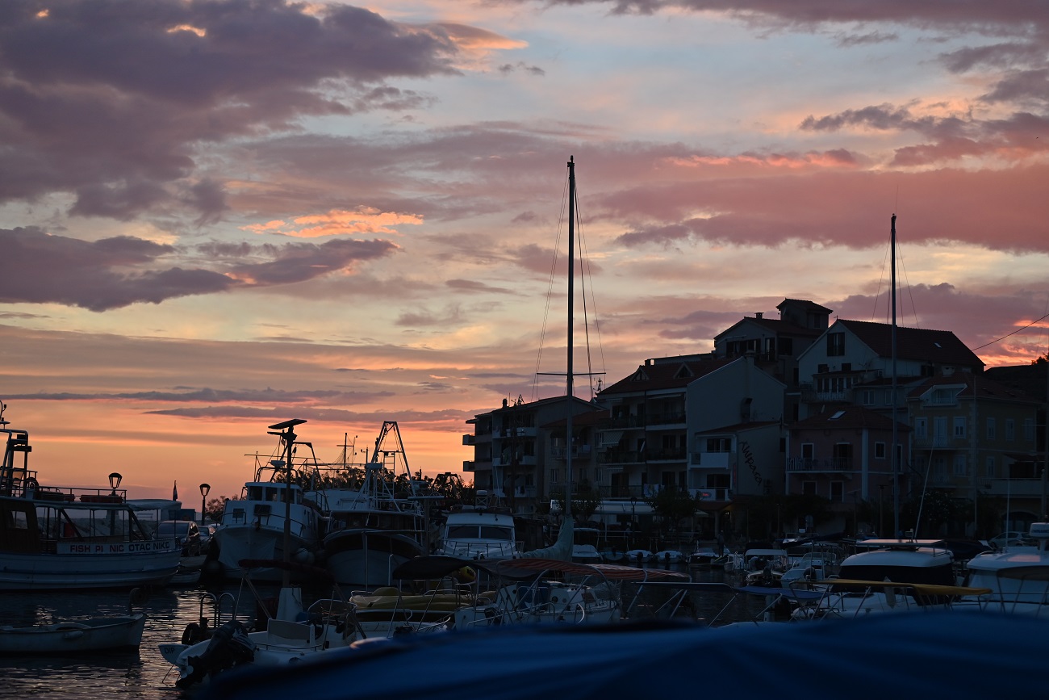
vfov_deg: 19.5
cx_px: 524
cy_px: 350
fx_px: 2040
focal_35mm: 70
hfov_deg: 28.8
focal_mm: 70
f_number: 4.5
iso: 400
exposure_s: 1/500
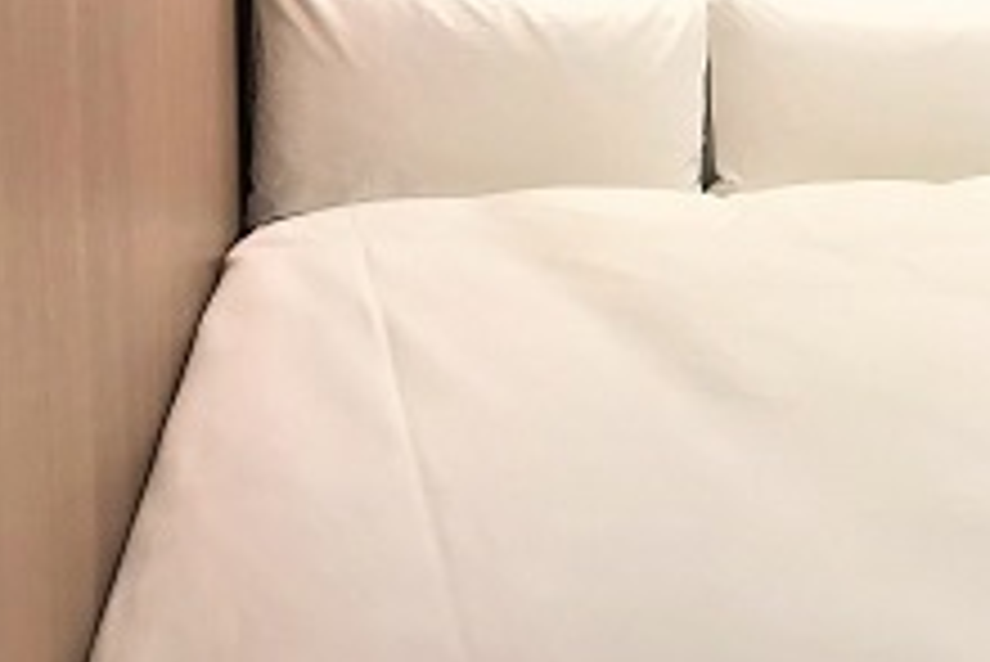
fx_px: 1458
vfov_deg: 25.4
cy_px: 203
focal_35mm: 53
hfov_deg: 36.0
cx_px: 819
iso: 32
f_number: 1.8
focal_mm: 3.99
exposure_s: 1/25
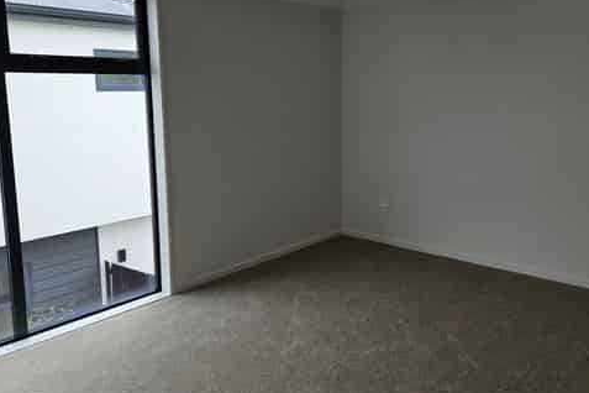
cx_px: 321
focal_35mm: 33
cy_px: 161
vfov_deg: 39.8
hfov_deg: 57.1
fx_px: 540
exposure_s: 1/190
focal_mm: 5.4
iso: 50
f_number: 1.8
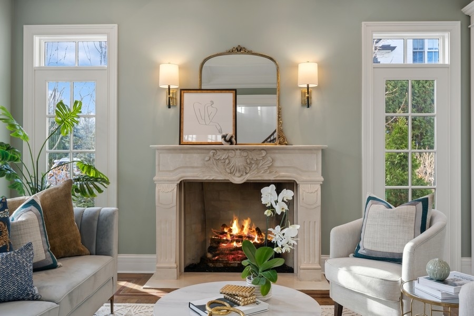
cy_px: 158
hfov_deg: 61.9
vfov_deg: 43.6
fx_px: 395
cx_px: 237
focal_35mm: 30
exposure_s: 1/30
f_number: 9.5
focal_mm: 30
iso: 200
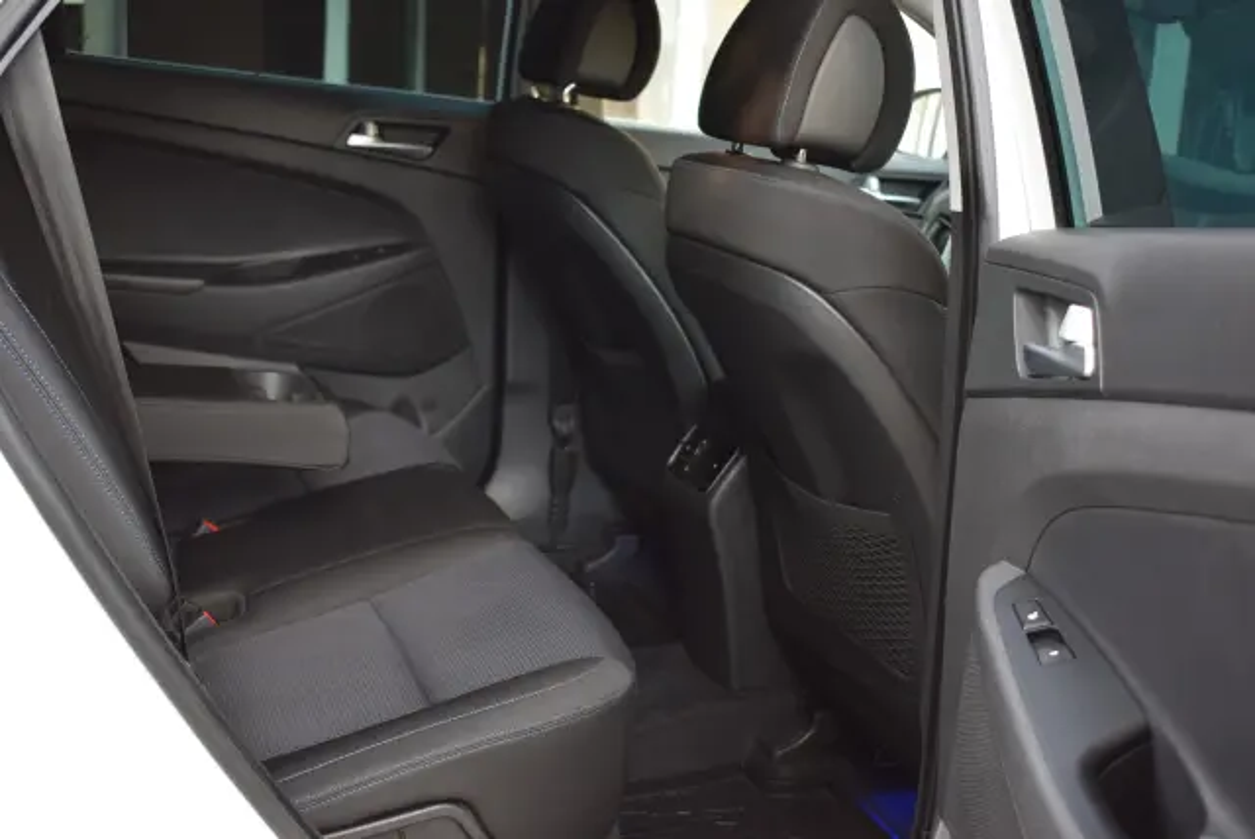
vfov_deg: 29.9
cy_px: 420
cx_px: 628
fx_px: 1570
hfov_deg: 43.6
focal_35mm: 45
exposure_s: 1/60
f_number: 4.2
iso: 450
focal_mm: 30
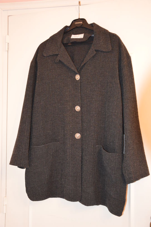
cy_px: 114
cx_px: 76
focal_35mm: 39
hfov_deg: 34.2
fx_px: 246
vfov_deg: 49.6
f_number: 4
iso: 2800
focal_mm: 26
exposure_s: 1/60
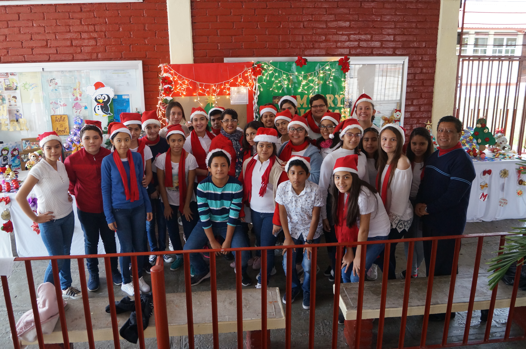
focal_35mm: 30
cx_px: 263
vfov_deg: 43.5
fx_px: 438
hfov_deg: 62.0
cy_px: 174
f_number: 4
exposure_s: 1/60
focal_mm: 20
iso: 1000
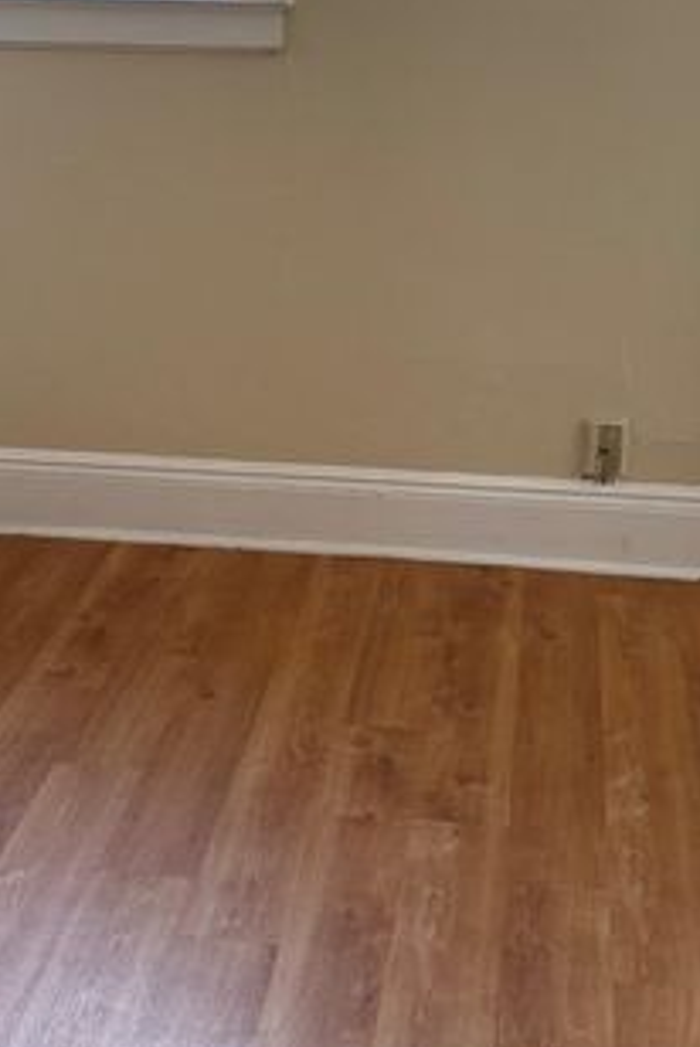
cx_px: 357
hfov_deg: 25.1
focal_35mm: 54
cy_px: 328
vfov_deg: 36.4
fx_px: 1571
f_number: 1.78
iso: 200
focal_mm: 6.76
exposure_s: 1/121
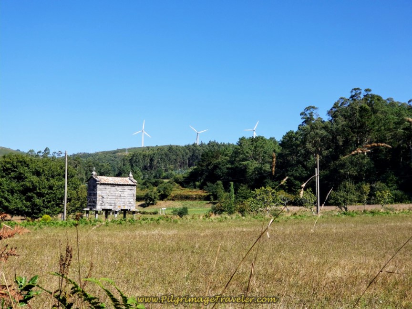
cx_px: 206
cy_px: 154
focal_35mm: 52
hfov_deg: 36.8
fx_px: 619
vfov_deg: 28.0
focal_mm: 6
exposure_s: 1/746
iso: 25
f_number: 2.4
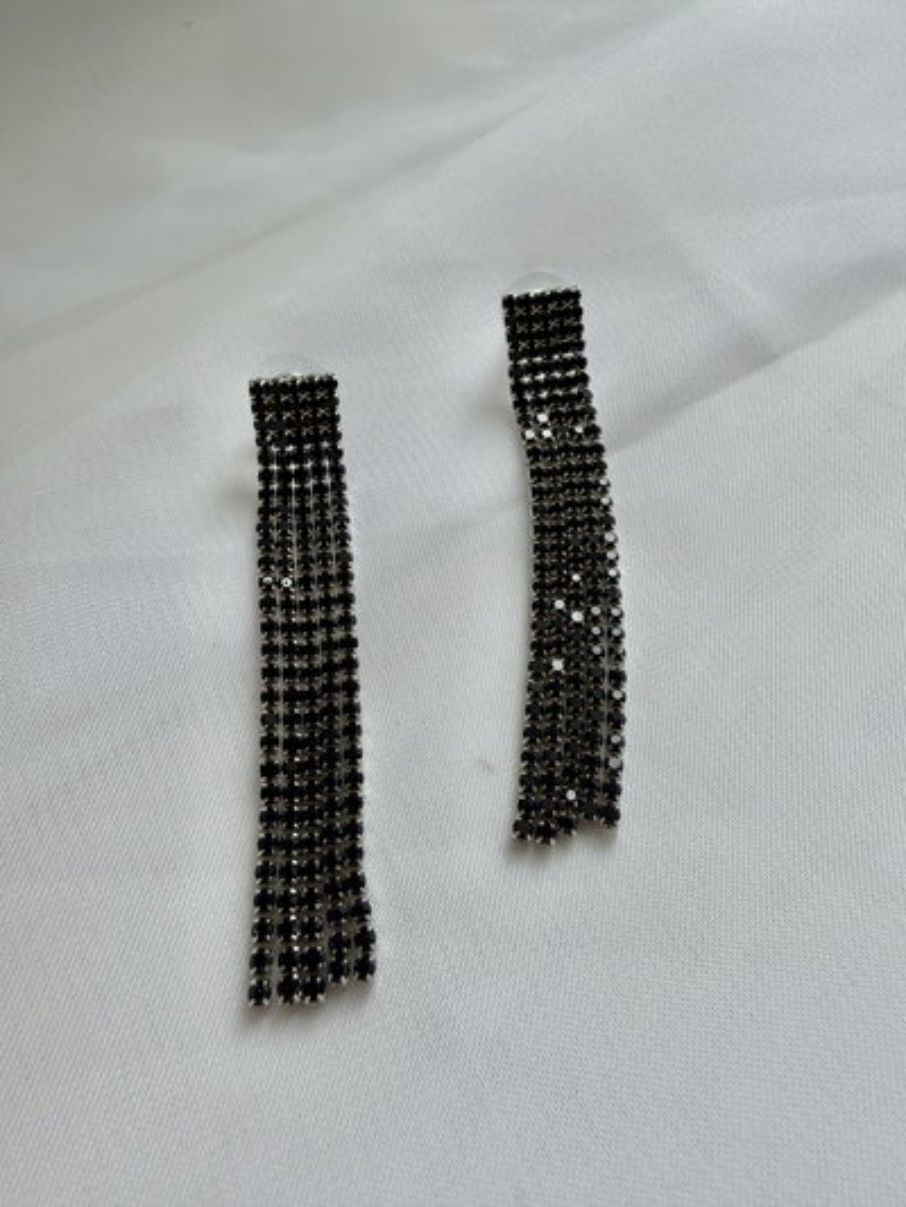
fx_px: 837
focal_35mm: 24
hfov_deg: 56.8
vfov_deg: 71.6
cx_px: 453
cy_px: 604
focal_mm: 2.22
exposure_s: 1/289
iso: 40
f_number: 2.2
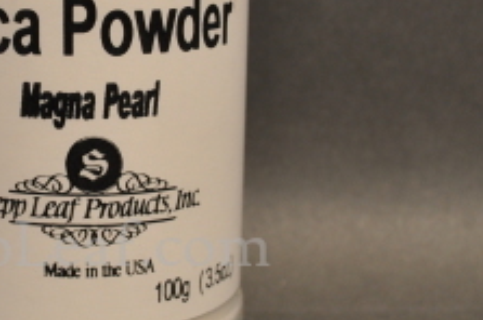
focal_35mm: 89
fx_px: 1192
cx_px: 76
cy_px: 84
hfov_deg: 22.5
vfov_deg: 15.3
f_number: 7.1
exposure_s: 1/60
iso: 400
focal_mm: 22
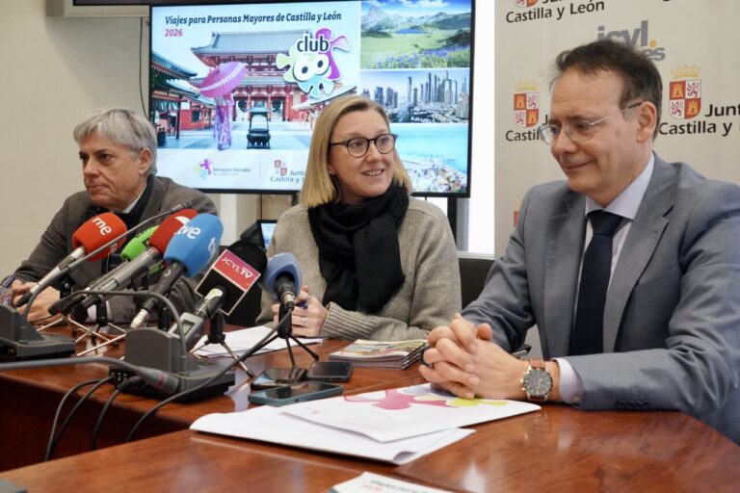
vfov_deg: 31.2
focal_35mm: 43
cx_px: 370
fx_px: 884
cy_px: 246
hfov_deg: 45.4
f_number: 8
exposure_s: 1/125
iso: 10000
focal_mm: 43
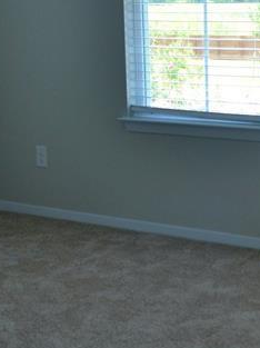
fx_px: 853
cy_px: 77
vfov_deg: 22.8
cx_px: 187
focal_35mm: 85
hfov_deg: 17.3
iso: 400
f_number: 5
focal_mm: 18
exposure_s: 1/100
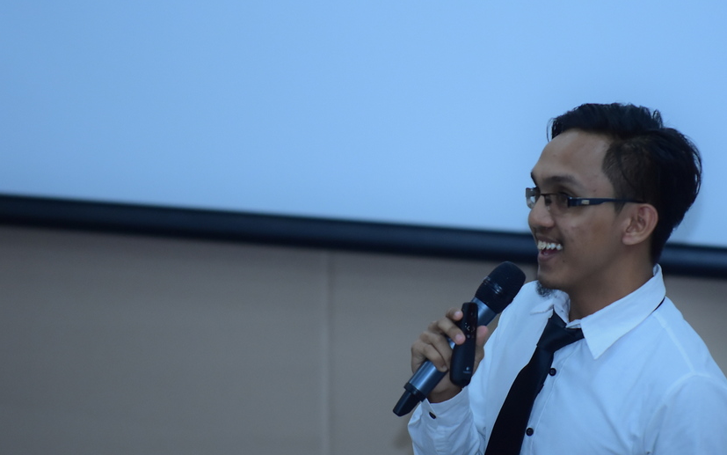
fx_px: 7510
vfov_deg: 3.5
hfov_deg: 5.5
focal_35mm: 379
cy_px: 235
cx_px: 449
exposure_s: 1/160
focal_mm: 200
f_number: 2.8
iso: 2000
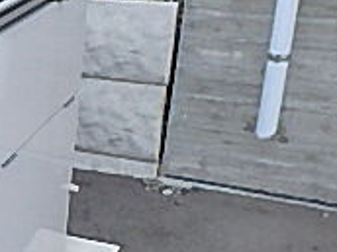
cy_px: 148
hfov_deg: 19.2
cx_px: -263
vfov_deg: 18.9
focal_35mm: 78
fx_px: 759
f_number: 3.5
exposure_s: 1/30
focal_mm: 3.7
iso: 250
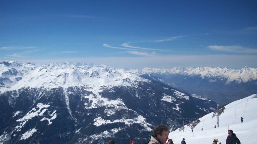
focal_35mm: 41
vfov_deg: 29.0
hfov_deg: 49.4
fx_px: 279
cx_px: 128
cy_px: 85
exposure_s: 1/951
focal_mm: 6.2
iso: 80
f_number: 5.6
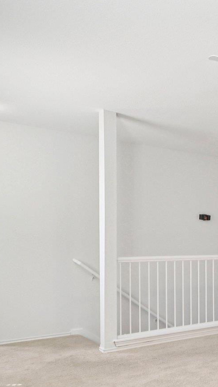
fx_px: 380
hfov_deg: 26.3
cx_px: 295
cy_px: 231
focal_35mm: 37
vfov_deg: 53.7
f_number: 8
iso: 400
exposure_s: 1/40
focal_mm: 10
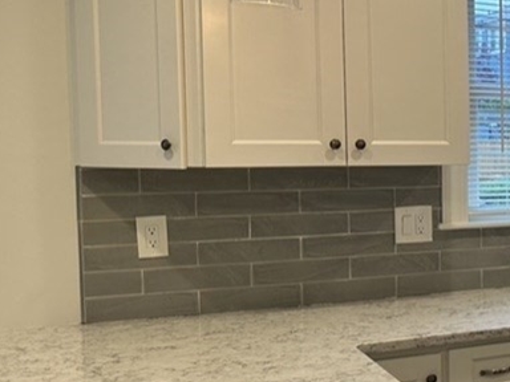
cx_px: 659
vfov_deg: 22.9
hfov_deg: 26.0
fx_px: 943
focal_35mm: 64
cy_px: 210
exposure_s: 1/128
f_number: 1.78
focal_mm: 6.86
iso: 100
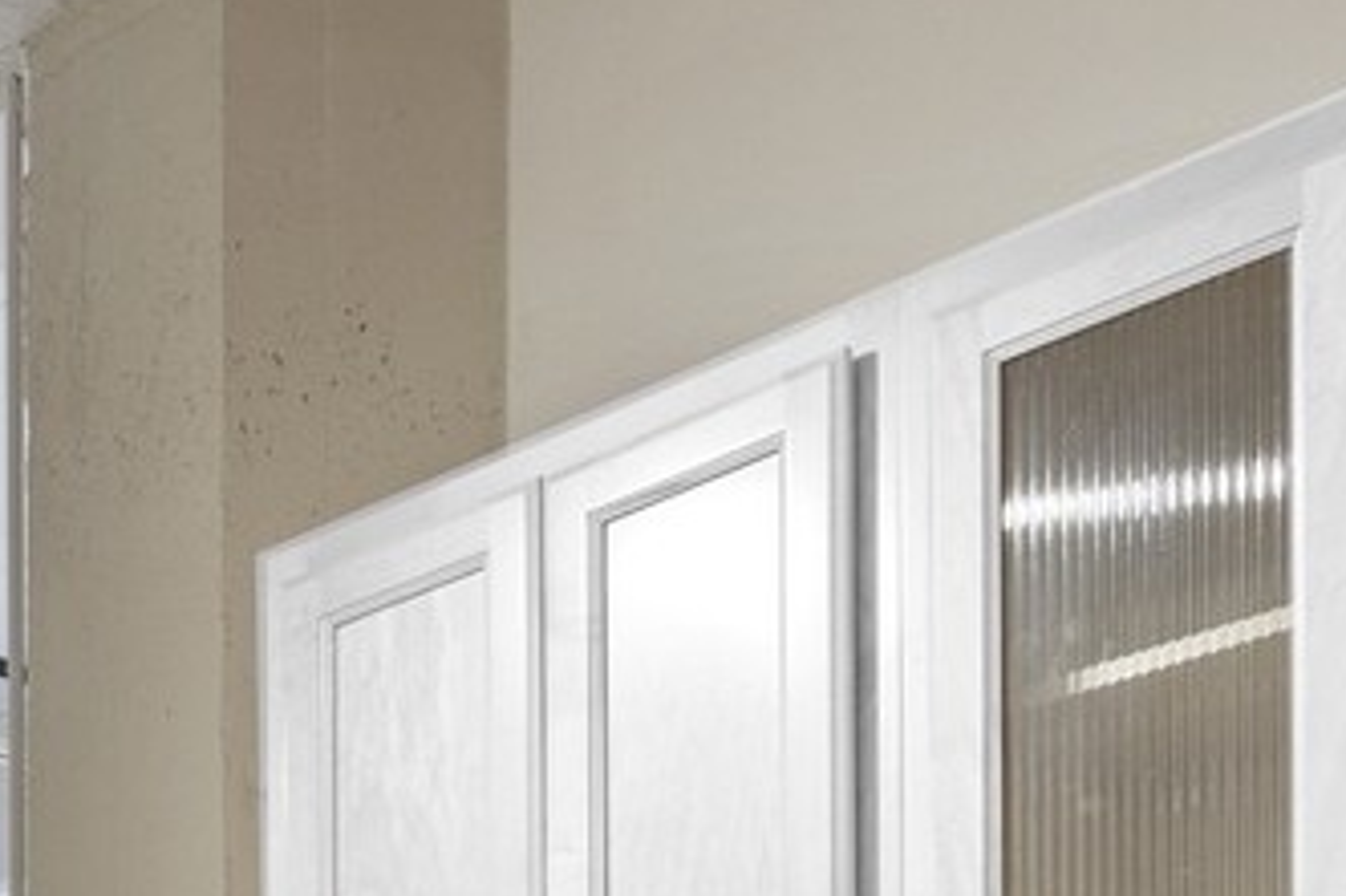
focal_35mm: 83
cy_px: 1841
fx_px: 3102
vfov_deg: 13.7
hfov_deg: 21.5
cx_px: -527
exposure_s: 1/4
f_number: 8
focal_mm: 17
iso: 200
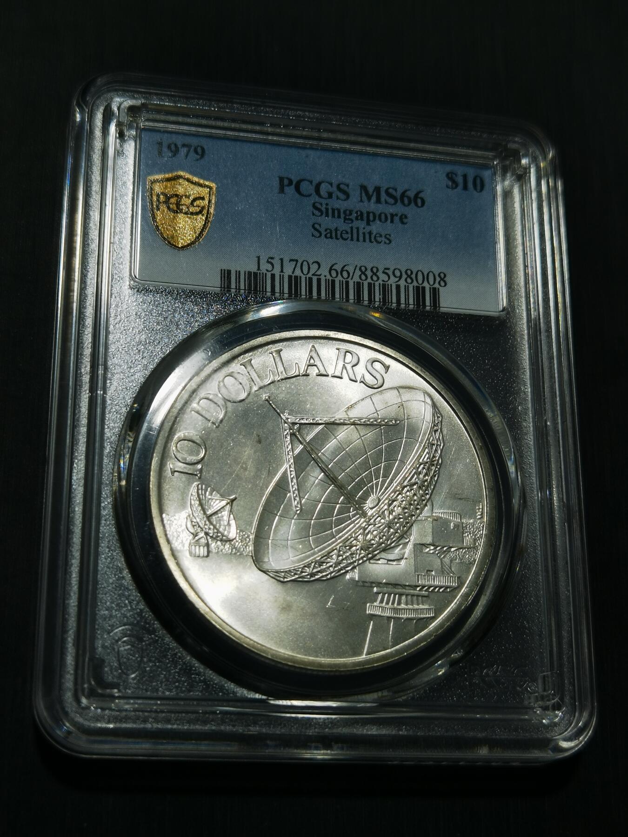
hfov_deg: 27.0
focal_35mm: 54
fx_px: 1306
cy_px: 418
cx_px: 314
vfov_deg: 35.5
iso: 50
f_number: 1.9
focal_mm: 6.67
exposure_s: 1/129
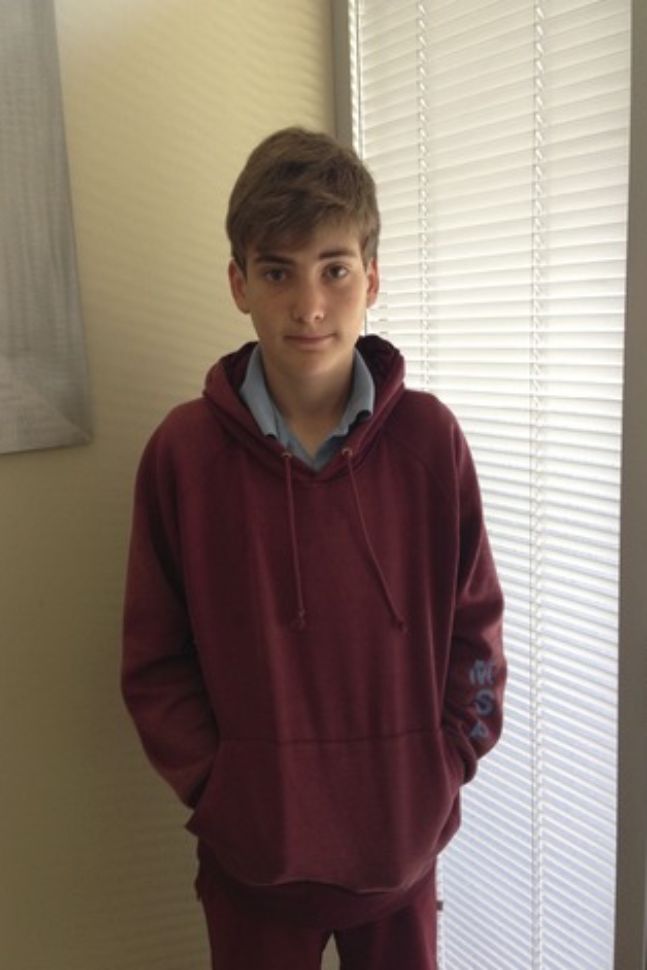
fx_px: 943
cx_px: 324
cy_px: 490
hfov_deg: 37.9
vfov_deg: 54.4
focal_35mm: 35
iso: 100
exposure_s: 1/20
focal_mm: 4.13
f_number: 2.4
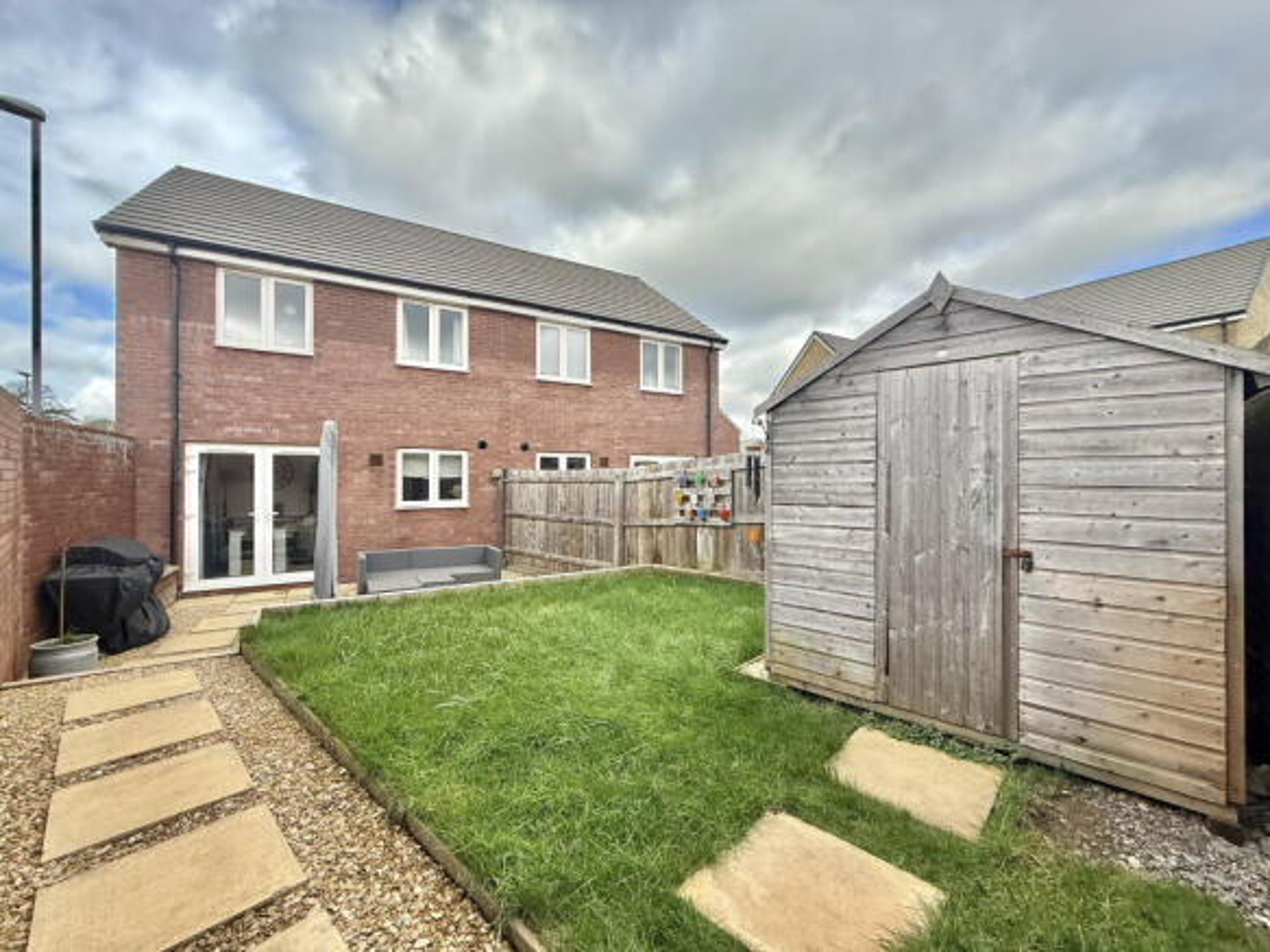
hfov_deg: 102.1
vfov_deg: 85.7
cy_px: 476
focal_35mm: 14
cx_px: 635
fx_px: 514
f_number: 2.2
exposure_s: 1/479
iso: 64
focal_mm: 2.22
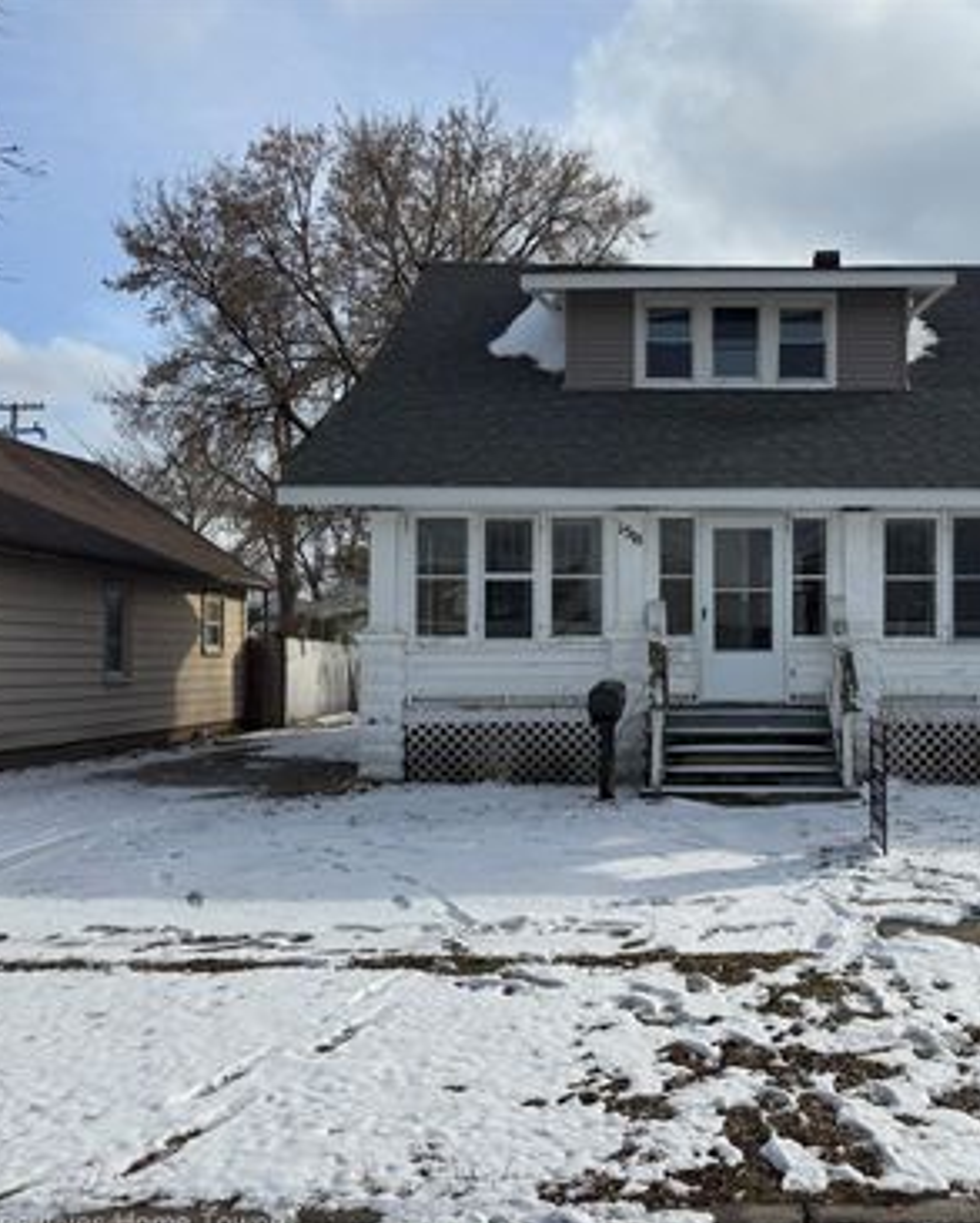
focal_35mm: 32
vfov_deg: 55.6
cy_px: 617
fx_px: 1160
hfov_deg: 44.6
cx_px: 706
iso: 80
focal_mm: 6.76
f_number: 1.78
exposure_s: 1/6410
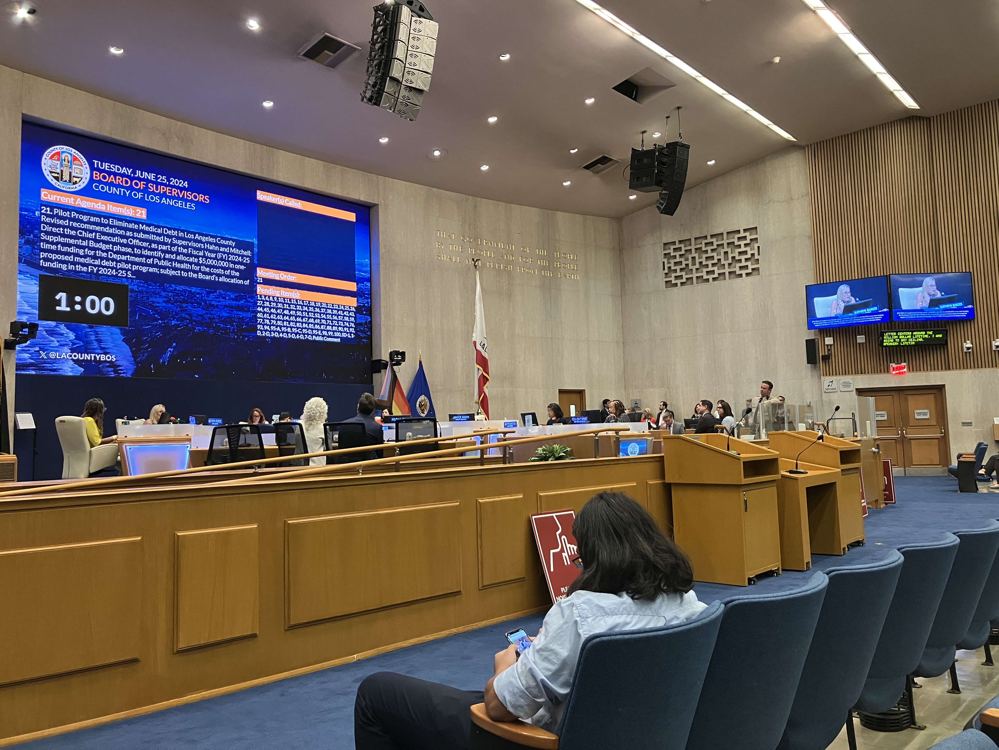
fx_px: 808
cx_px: 500
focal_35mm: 28
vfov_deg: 49.7
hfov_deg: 63.4
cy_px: 375
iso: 320
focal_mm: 3.99
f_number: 1.8
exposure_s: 1/56
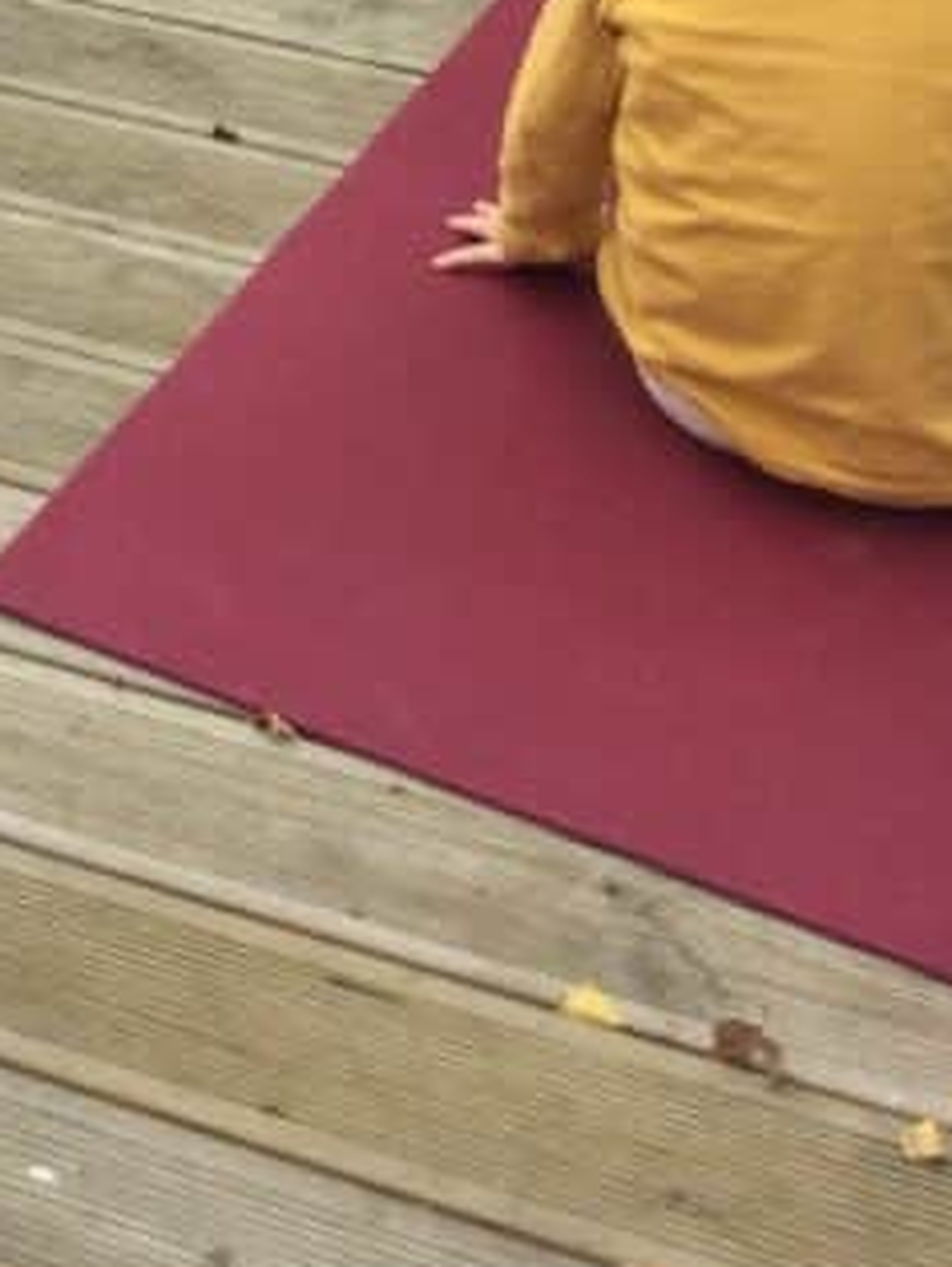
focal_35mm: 101
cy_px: -674
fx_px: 3699
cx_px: -496
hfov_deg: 13.7
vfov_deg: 17.4
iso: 25
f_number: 2.4
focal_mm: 3.3
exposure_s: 1/100
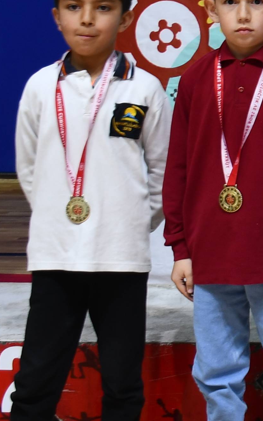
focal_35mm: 116
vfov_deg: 17.7
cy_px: 58
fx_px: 1330
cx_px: 705
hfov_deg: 9.5
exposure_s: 1/50
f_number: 3.5
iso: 250
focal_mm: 18
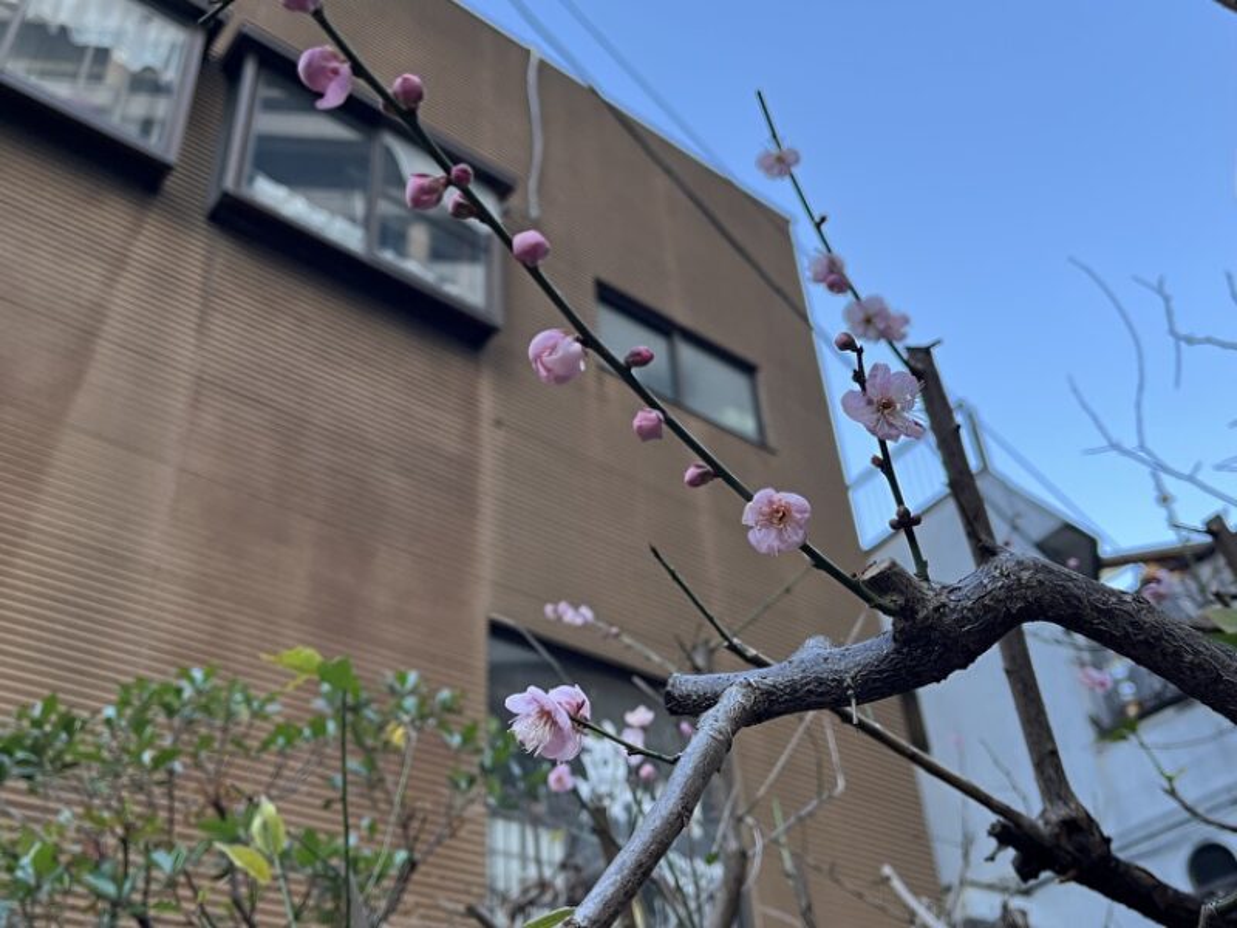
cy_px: 464
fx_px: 929
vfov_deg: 53.1
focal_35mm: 26
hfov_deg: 67.3
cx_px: 618
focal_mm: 5.1
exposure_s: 1/230
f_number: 1.6
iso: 40
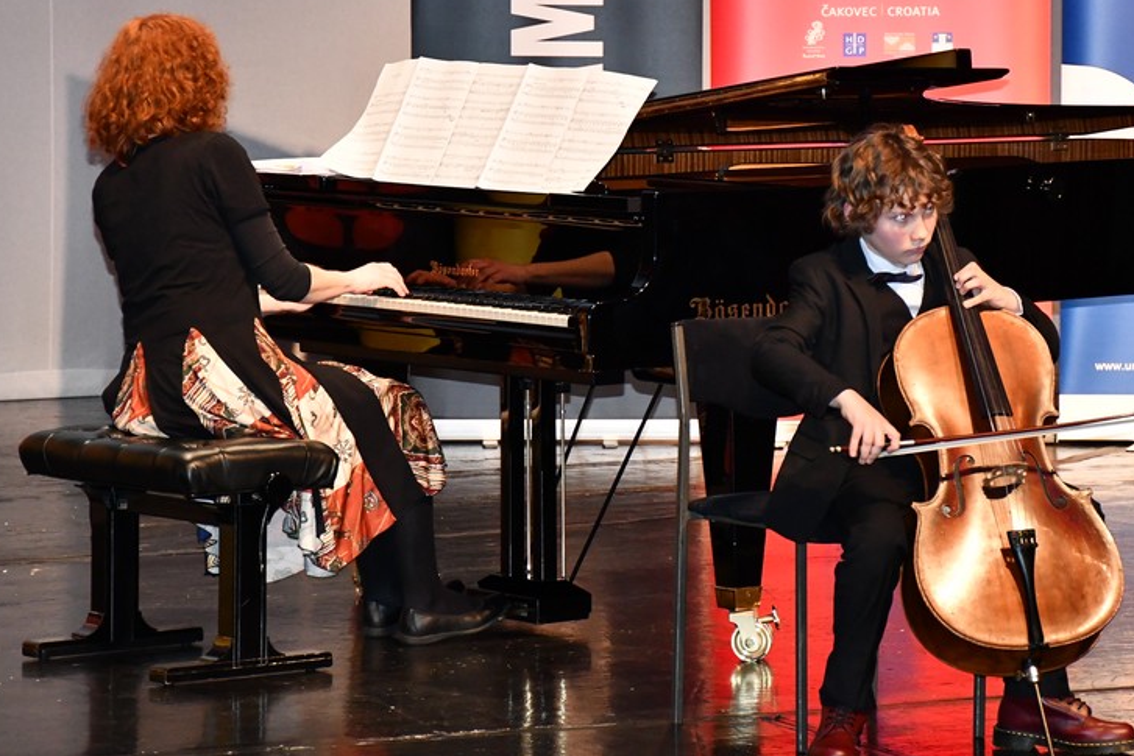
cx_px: 703
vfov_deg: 8.1
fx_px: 5324
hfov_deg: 12.1
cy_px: 266
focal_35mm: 169
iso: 3600
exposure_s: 1/60
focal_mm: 80
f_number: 5.3
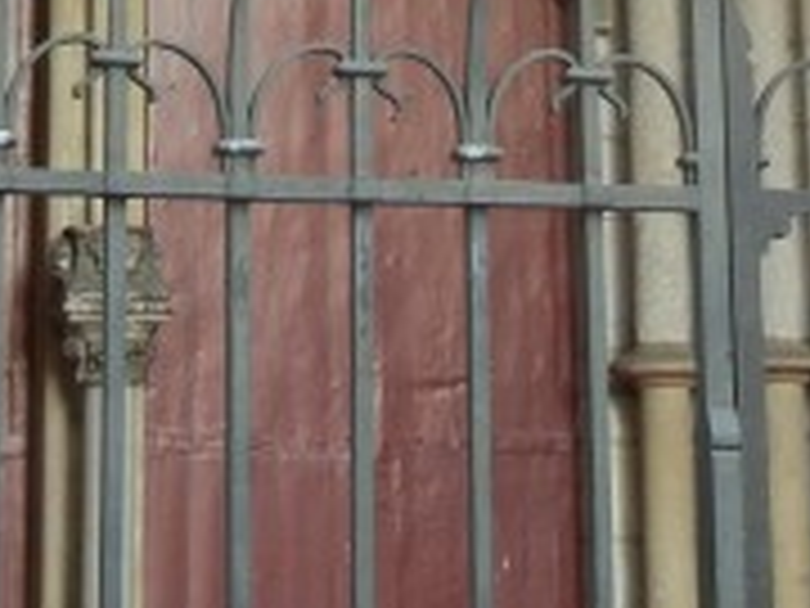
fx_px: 4001
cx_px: 243
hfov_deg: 11.5
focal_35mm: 171
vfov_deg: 8.1
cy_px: -730
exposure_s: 1/55.6
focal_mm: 5.4
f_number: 3.5
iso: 166
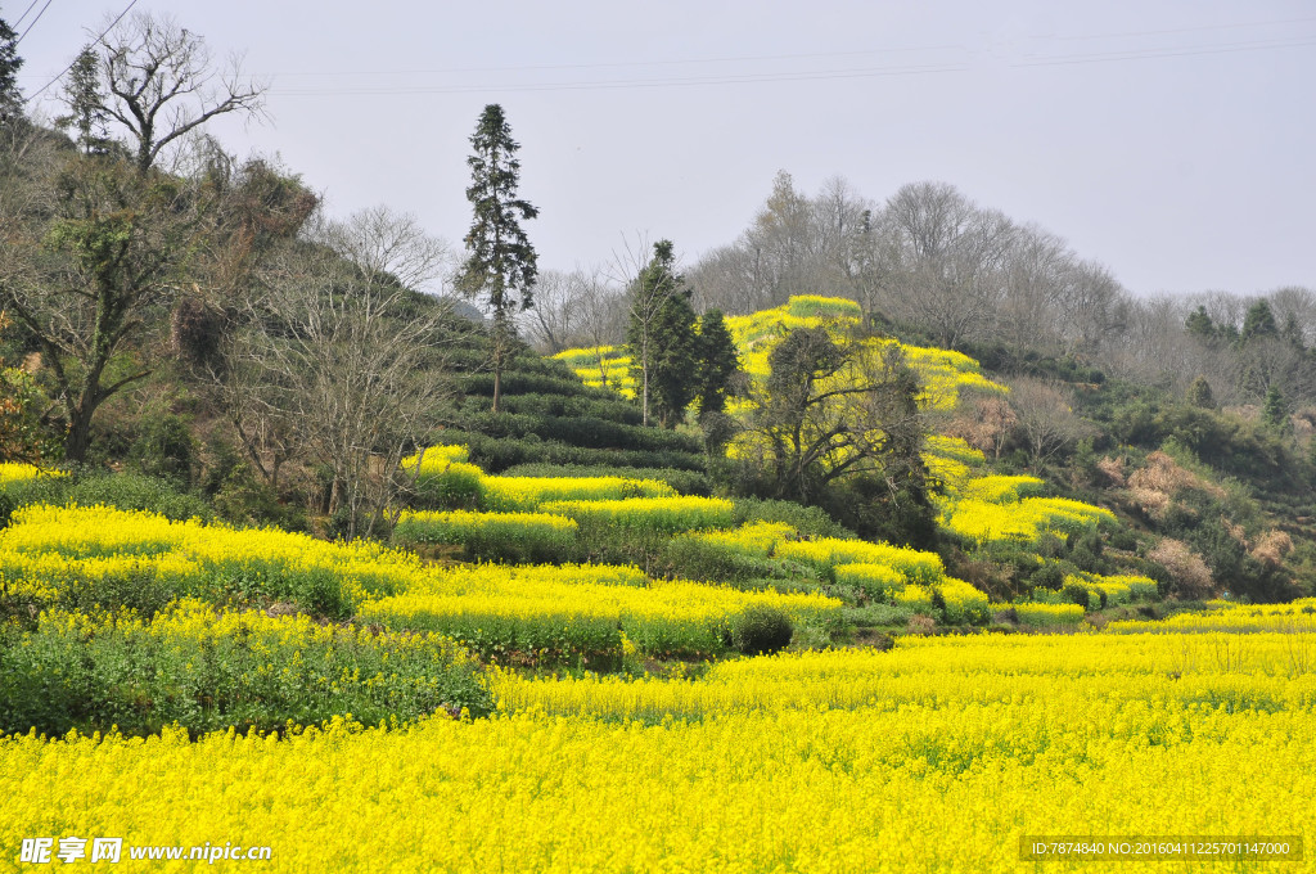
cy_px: 437
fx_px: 4655
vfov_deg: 10.7
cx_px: 658
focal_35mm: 128
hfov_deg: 16.1
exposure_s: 1/400
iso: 200
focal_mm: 85
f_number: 10
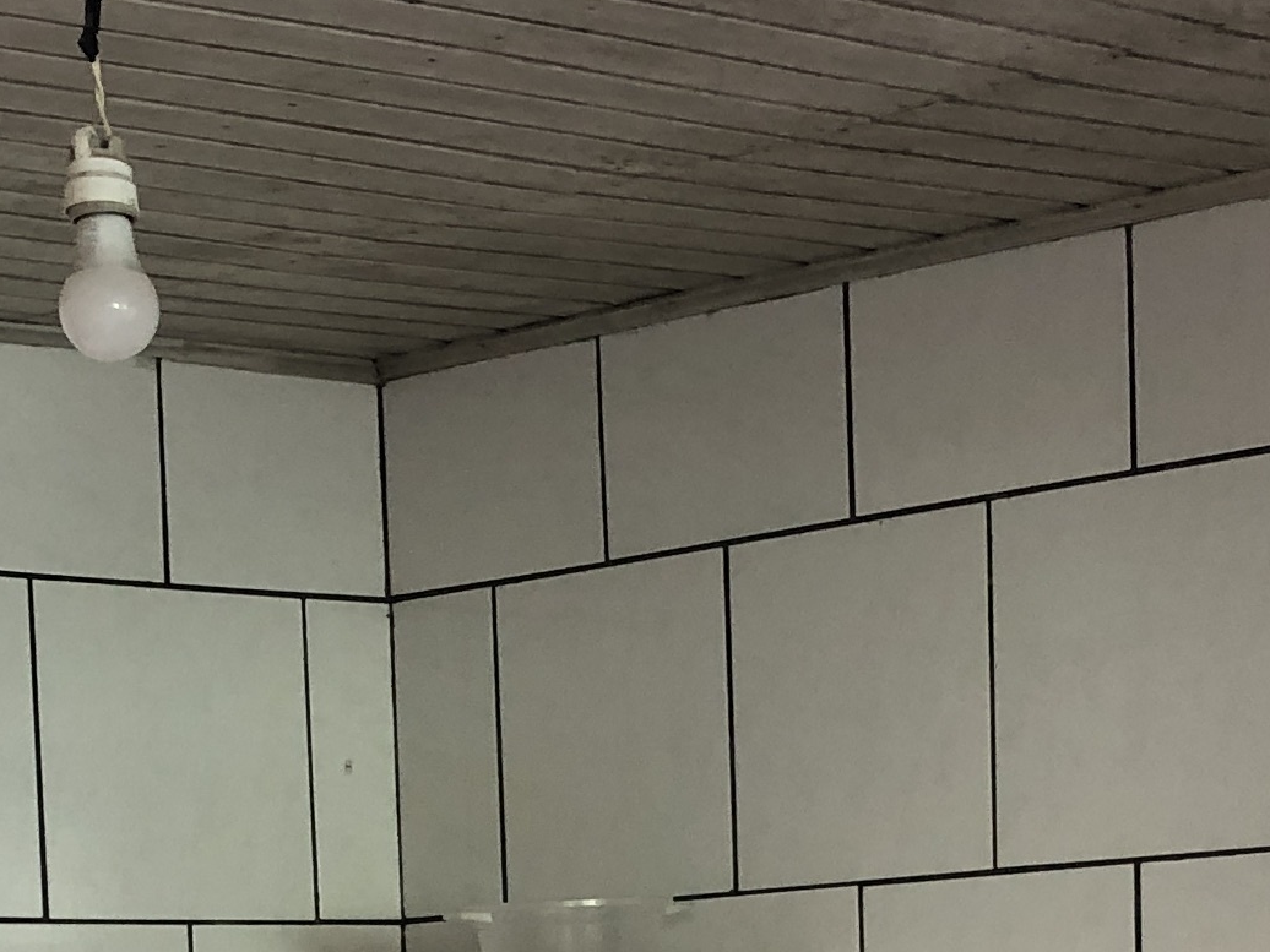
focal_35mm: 109
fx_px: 3999
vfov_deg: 12.7
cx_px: 623
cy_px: 1511
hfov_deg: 18.0
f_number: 1.8
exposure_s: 1/30
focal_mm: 3.99
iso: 25
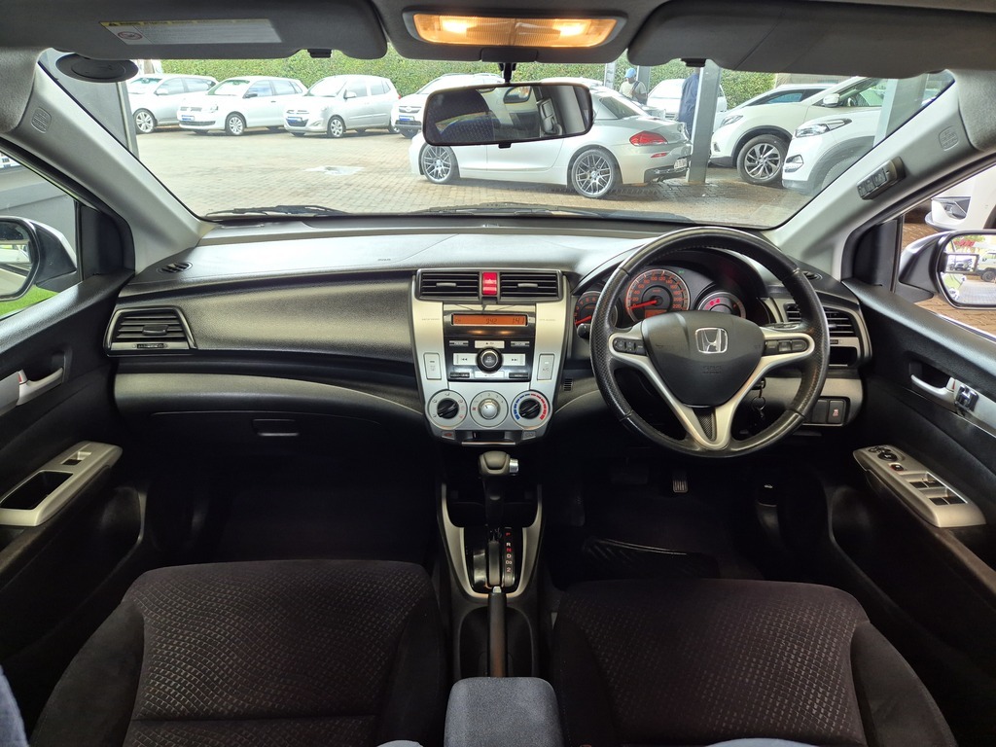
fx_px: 662
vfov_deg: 58.9
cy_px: 374
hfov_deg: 73.9
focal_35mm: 23
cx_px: 498
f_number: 1.8
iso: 125
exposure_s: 1/100
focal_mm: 5.4
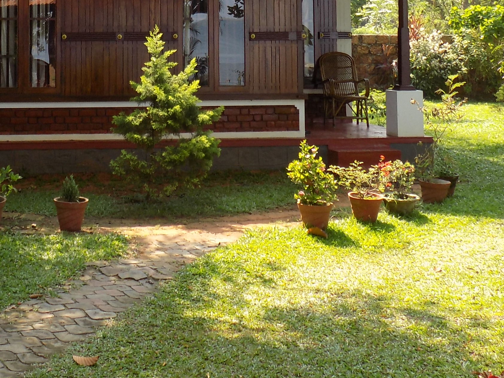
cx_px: 67
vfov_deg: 21.5
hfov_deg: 28.8
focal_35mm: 65
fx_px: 946
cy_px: -26
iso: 80
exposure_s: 1/160
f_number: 3.3
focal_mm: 5.3
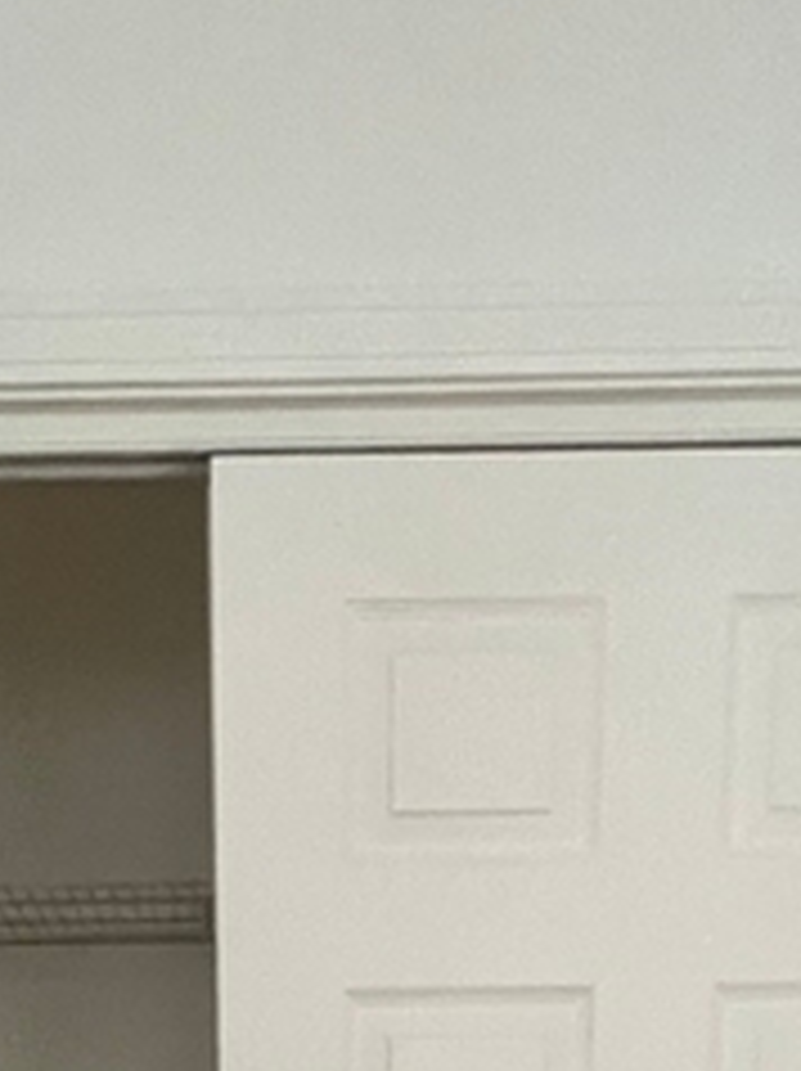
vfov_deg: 31.9
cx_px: 198
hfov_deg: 33.6
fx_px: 1298
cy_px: 1449
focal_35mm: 42
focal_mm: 1.57
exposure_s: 1/60
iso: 500
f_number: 1.8
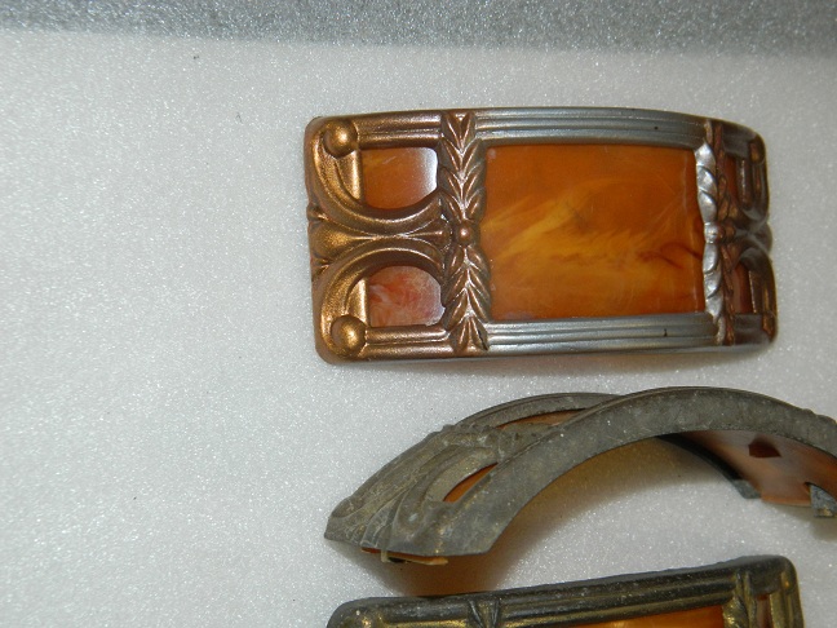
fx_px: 1693
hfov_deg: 27.8
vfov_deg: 21.0
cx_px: 418
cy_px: 314
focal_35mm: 70
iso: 200
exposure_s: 1/30
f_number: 4
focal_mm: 12.6
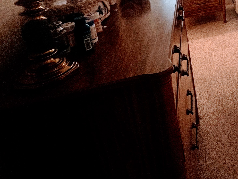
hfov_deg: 36.7
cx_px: 298
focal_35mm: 36
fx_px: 248
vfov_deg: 32.5
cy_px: -38
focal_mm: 1.57
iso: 250
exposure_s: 1/120
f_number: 1.8
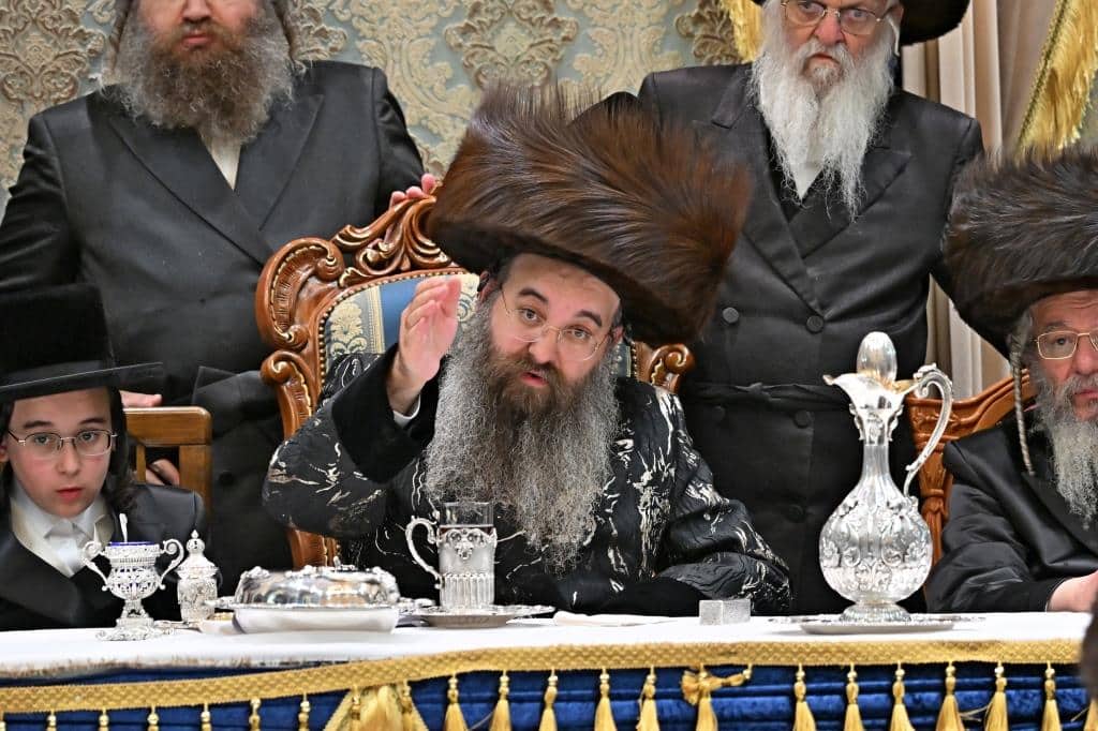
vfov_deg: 7.6
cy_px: 366
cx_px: 549
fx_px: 5488
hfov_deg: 11.4
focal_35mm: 180
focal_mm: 120
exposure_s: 1/200
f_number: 4
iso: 1250
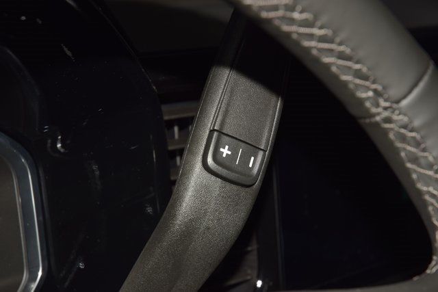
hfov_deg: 19.5
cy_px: 146
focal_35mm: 105
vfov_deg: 13.0
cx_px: 219
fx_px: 1278
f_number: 8
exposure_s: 1/125
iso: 100
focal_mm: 70
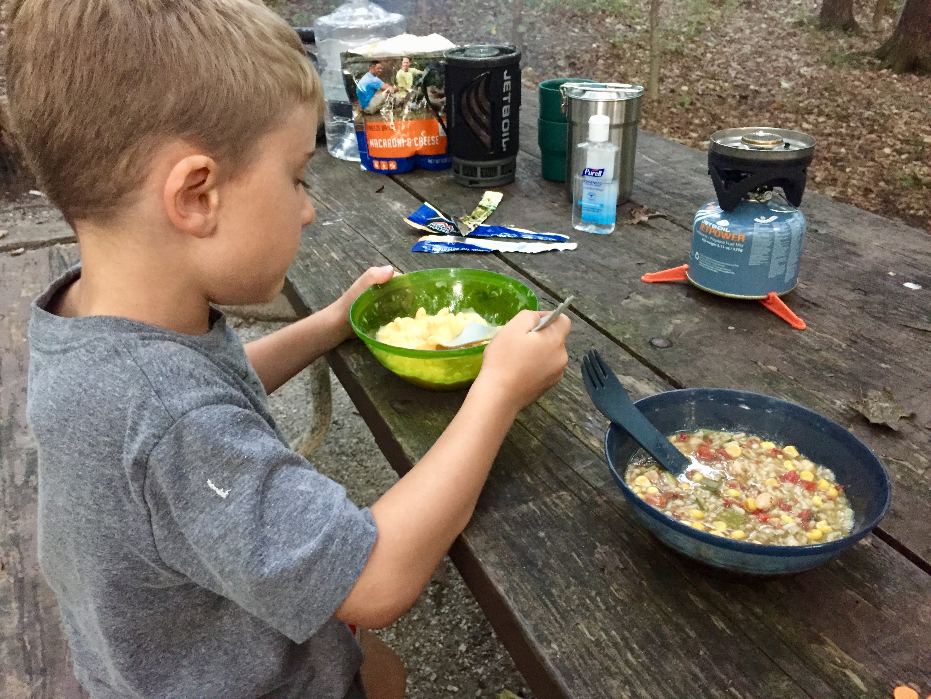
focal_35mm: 29
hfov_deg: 61.7
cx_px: 466
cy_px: 350
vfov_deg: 48.2
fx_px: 780
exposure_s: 1/15
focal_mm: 4.15
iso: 320
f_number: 2.2
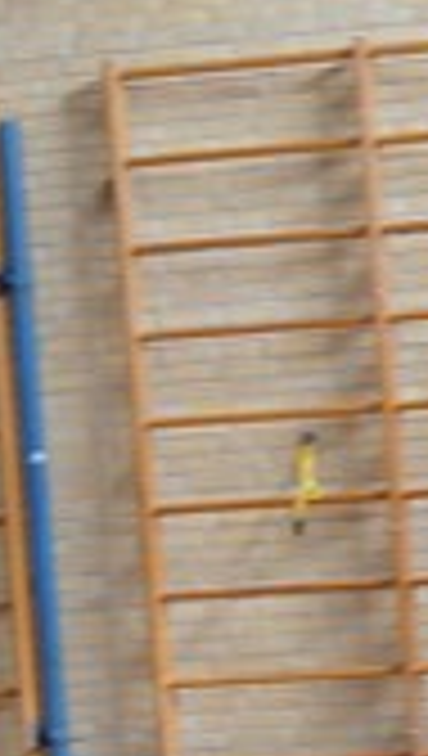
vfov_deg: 14.7
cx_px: 1198
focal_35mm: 146
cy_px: 464
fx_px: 2934
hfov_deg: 7.5
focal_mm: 26
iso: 320
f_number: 4.5
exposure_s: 1/50
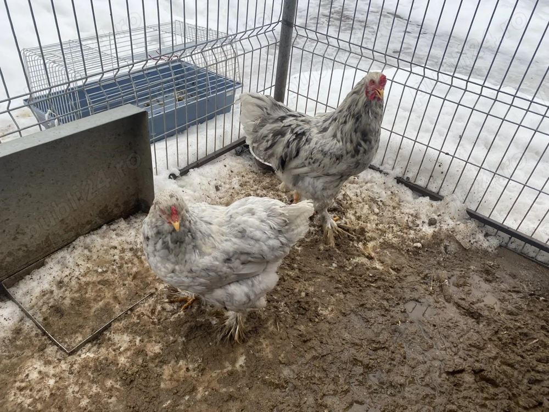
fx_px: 412
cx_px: 274
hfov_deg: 67.3
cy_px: 206
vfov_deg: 53.1
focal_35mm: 26
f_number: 1.8
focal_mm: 4.25
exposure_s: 1/436
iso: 32
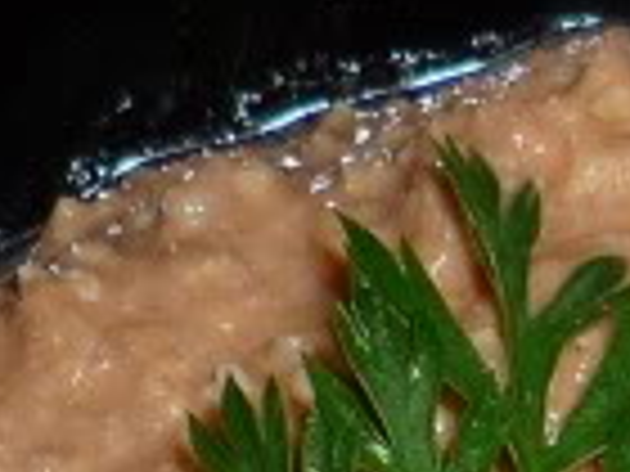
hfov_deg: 8.8
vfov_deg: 6.3
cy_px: 1308
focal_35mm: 219
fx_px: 3986
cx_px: 1035
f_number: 4
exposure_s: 1/30
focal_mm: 5.2
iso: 100
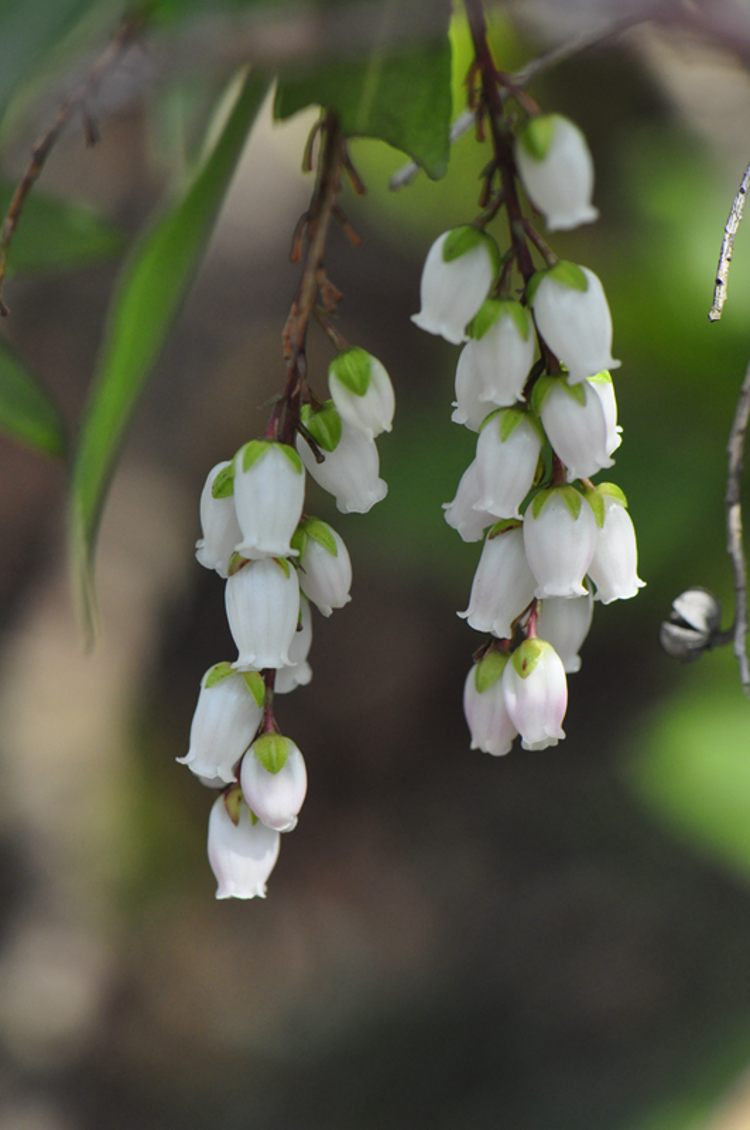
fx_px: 4936
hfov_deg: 8.7
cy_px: 565
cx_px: 375
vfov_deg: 13.1
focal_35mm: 158
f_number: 7.1
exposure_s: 1/800
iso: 800
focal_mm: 105
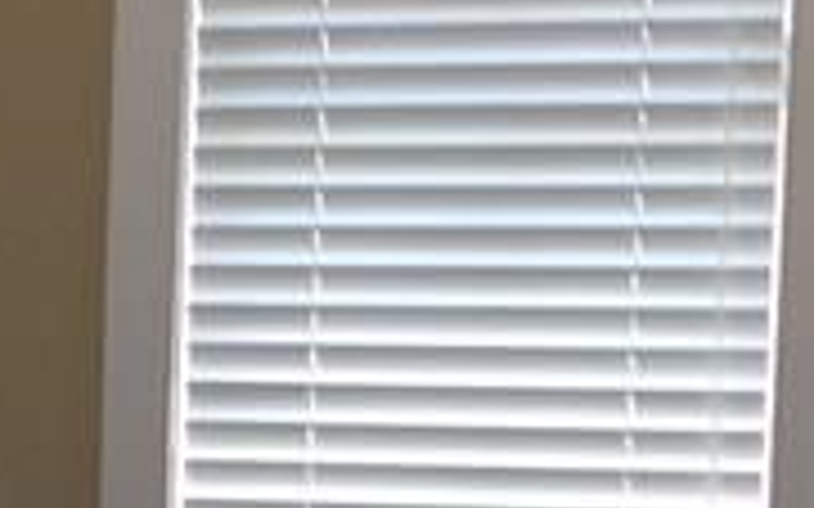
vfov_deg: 7.3
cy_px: 913
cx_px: 220
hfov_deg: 12.0
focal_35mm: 174
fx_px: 3859
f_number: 2.2
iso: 40
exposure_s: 1/60
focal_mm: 4.15
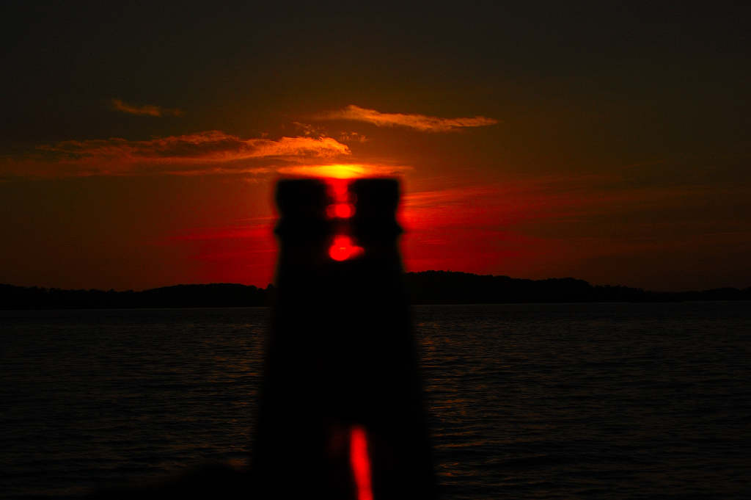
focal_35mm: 82
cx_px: 376
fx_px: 1720
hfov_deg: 24.6
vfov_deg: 16.5
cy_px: 250
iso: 200
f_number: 20
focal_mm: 55
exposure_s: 1/1600
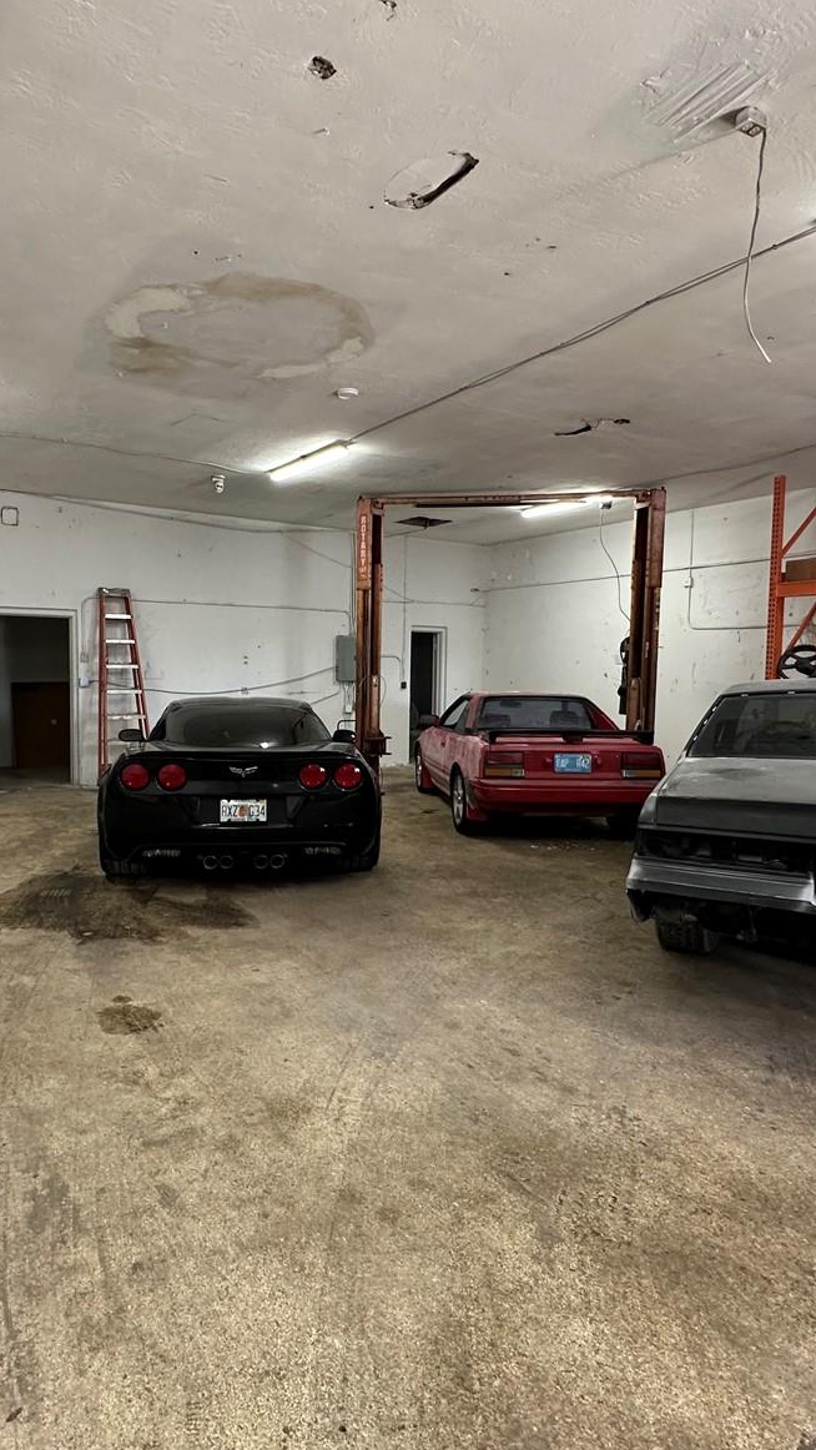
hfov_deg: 53.2
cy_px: 727
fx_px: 807
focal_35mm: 21
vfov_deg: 83.8
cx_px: 321
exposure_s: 1/60
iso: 250
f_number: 2.2
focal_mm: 2.22
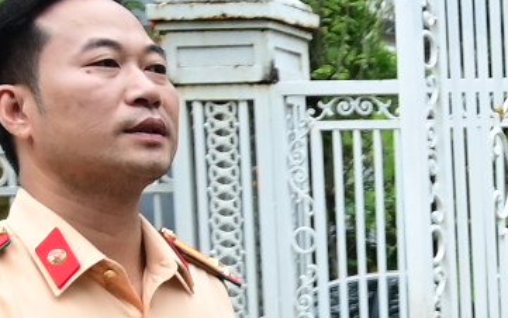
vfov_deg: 8.4
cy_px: 575
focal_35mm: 150
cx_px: 934
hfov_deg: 12.6
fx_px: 2078
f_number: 5
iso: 500
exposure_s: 1/200
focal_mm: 18
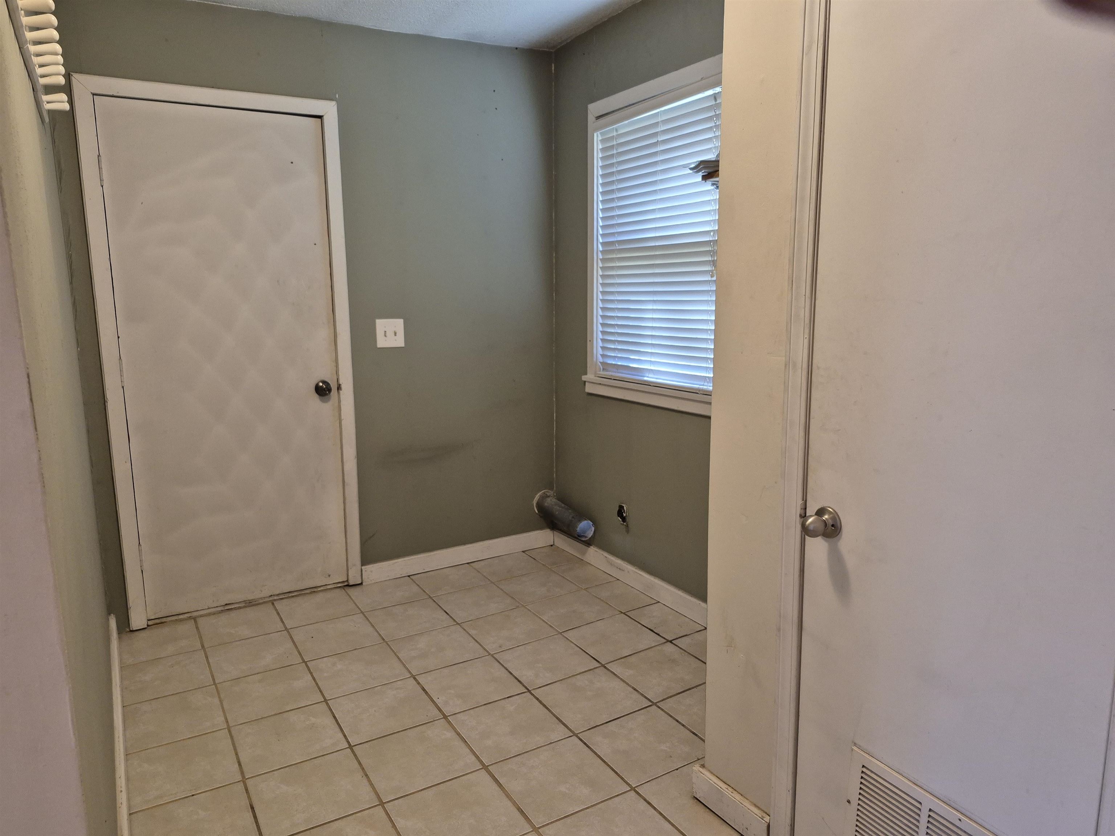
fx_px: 741
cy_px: 418
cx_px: 558
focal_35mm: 23
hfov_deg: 73.9
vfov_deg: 58.9
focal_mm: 5.4
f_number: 1.8
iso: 250
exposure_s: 1/120
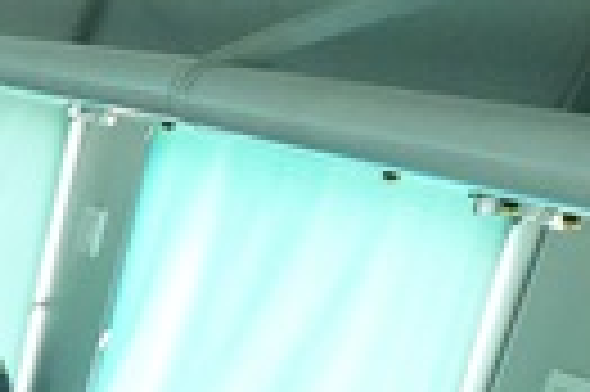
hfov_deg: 14.4
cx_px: -622
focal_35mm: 116
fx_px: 1899
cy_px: 1129
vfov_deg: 9.5
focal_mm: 19
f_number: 6.3
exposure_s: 1/100
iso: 6400
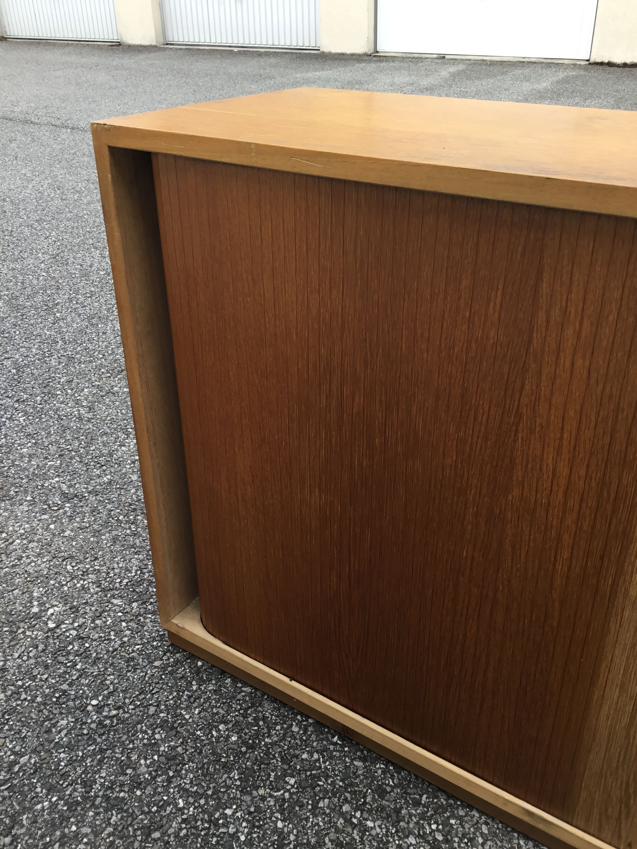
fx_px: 761
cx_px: 318
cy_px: 424
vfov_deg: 58.4
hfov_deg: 45.4
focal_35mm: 31
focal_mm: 3.3
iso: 25
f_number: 2.4
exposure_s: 1/183
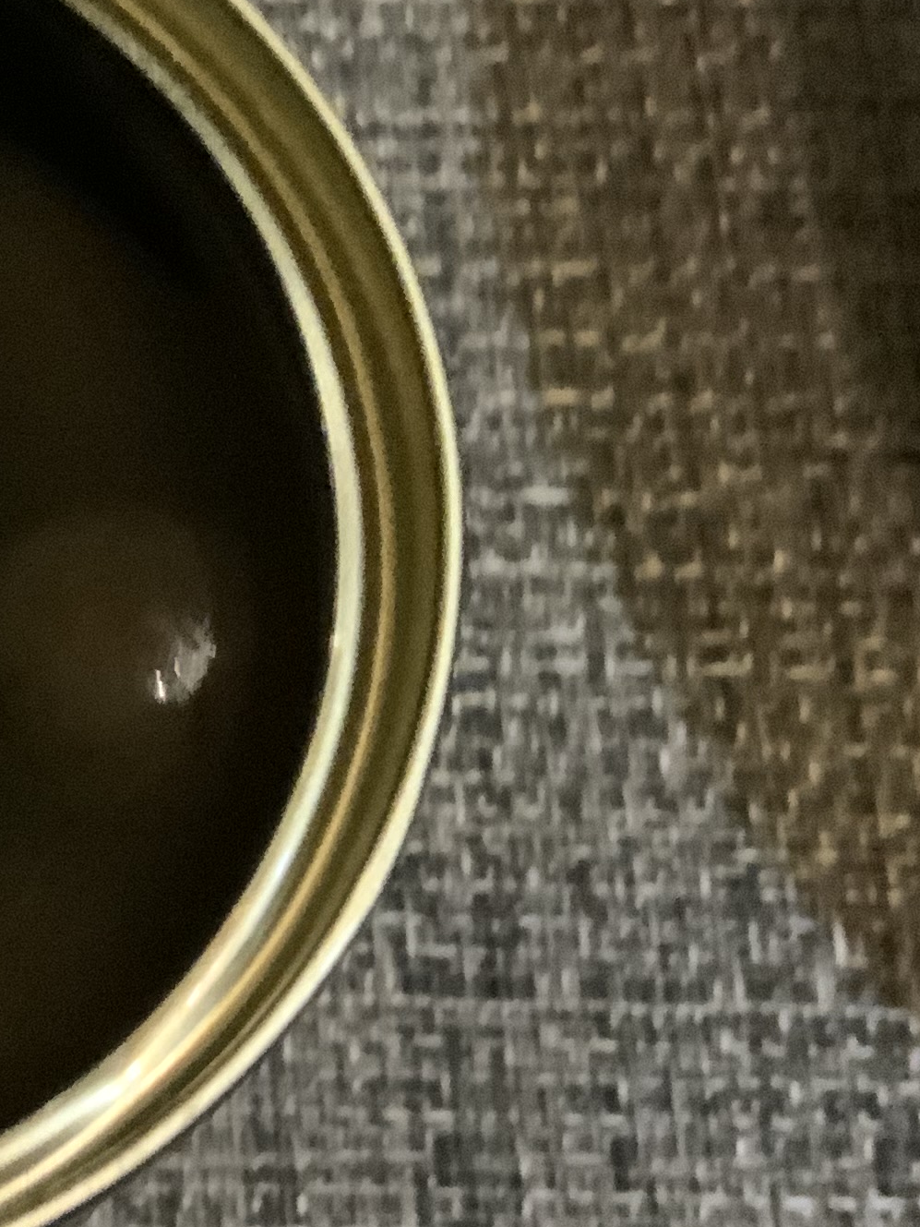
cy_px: 427
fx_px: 3118
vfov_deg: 22.2
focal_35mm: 88
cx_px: -480
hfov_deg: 15.4
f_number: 1.8
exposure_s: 1/20
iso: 500
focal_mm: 3
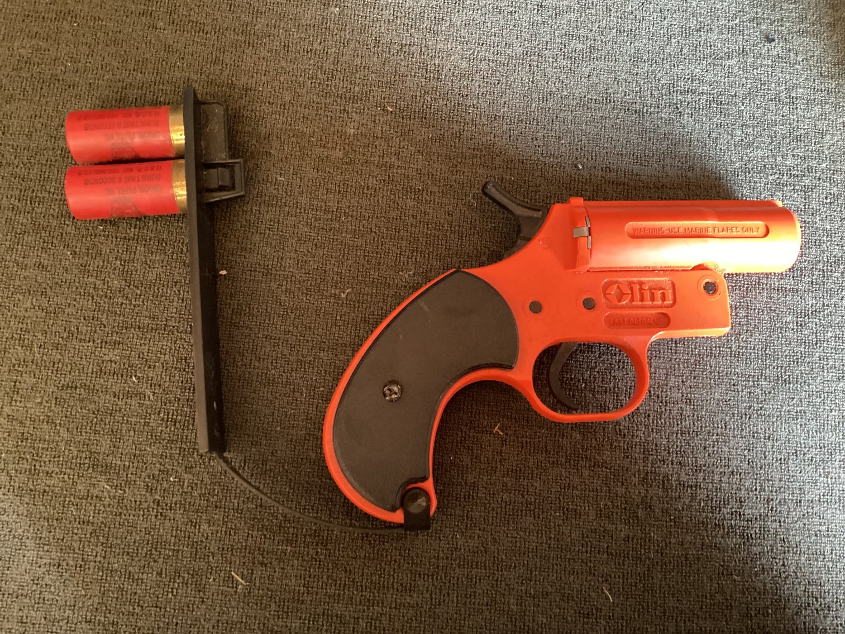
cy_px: 317
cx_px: 422
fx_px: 757
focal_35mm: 31
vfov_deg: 45.4
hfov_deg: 58.3
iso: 500
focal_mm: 3.3
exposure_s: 1/25
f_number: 2.4
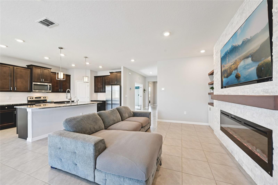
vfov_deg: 81.2
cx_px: 139
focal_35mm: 14
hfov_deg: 104.3
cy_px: 92
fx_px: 108
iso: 400
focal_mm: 14
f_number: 8
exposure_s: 1/25
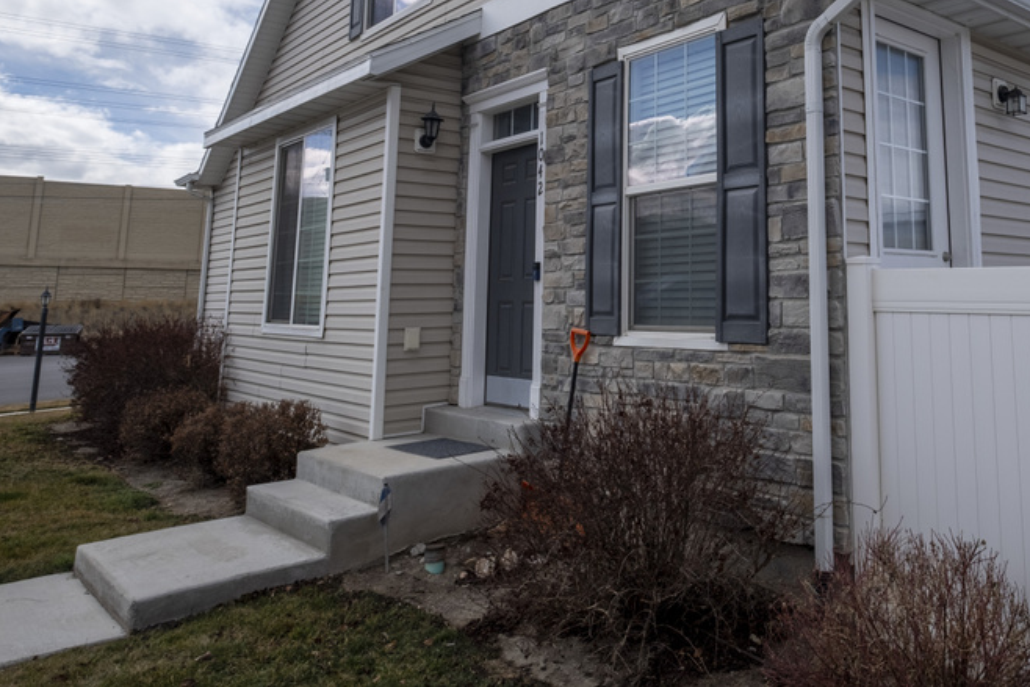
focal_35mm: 28
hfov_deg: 62.4
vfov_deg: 44.5
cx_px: 750
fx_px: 801
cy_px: 154
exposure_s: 1/1250
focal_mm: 12
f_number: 8
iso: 160
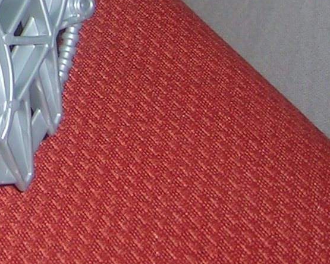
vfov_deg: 11.7
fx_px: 1231
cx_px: -186
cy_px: -139
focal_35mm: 126
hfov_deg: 14.2
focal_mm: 5.4
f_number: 4.8
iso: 50
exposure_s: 1/60.1
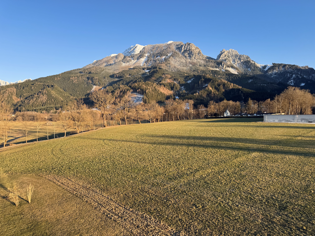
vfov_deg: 56.8
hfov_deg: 71.6
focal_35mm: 24
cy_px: 118
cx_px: 158
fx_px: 218
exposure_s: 1/1076
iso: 80
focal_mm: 6.76
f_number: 1.78
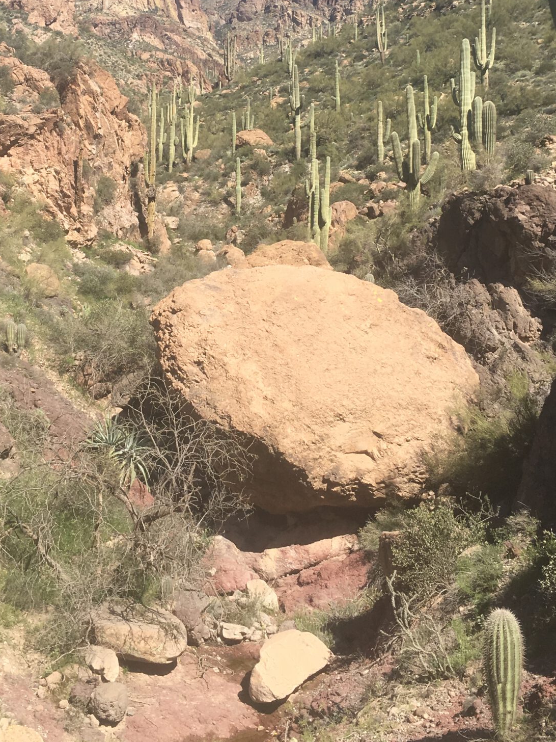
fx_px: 1092
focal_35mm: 51
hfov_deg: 28.5
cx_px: 221
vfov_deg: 36.5
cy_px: 172
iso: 25
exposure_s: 1/1326
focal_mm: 4.15
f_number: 2.2
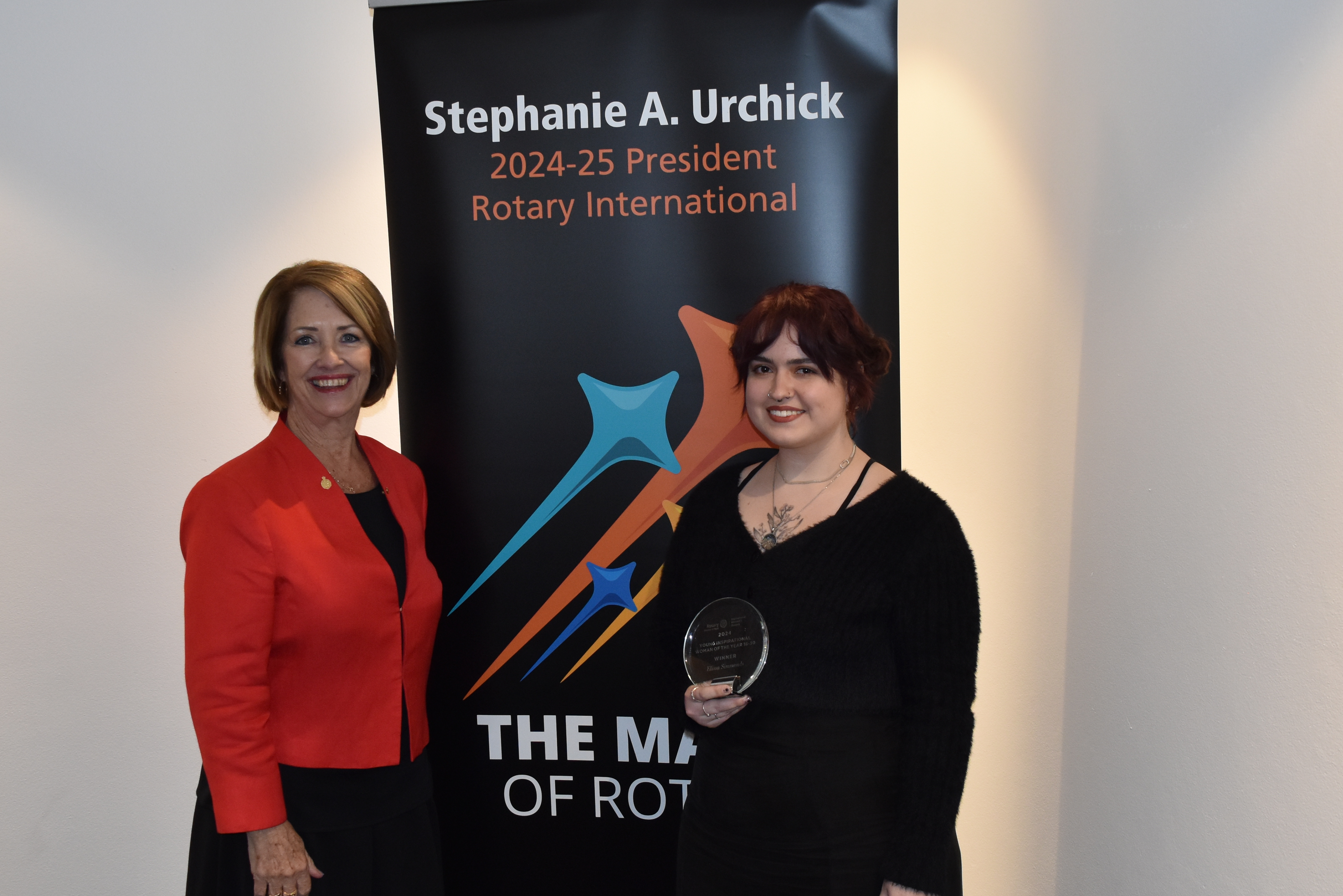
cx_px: 701
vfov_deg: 30.7
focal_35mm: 44
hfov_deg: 44.8
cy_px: 450
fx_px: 1630
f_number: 5
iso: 800
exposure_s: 1/100
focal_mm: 21
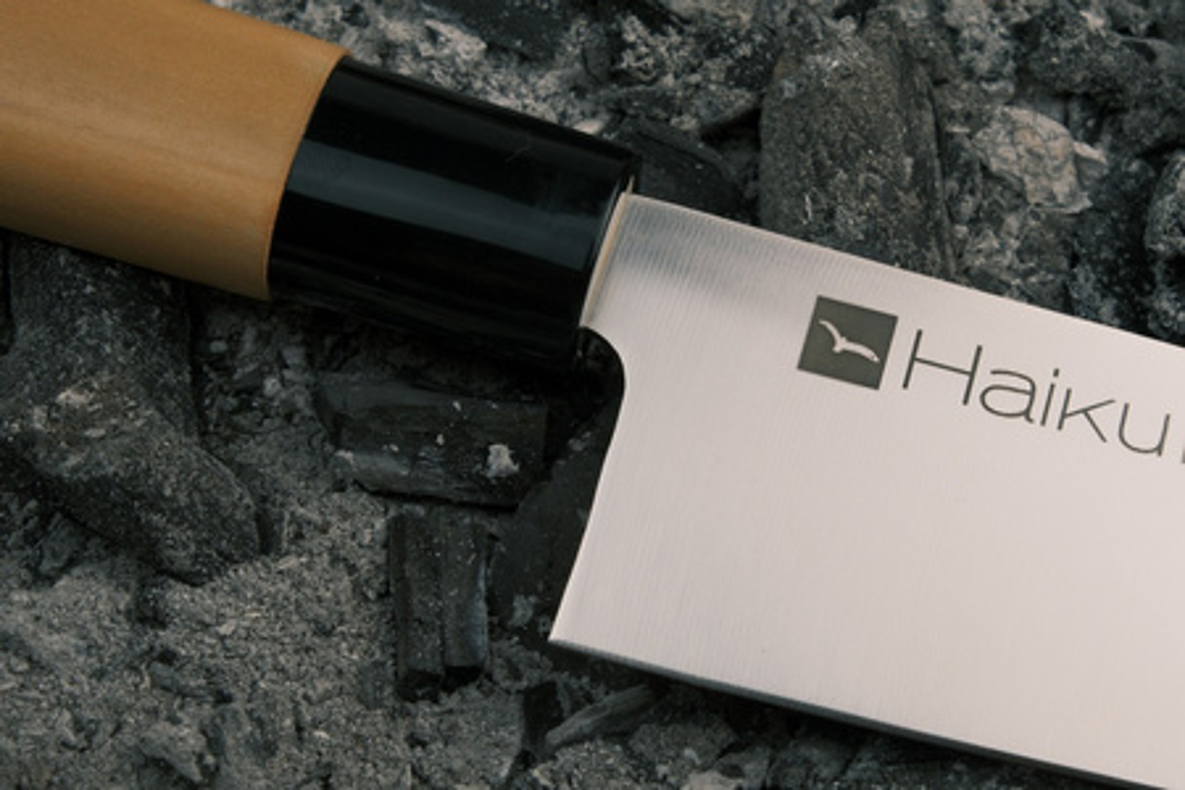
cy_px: 395
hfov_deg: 24.5
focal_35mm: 83
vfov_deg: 16.5
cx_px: 592
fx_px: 2732
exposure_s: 1/125
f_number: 10
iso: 1250
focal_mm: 55
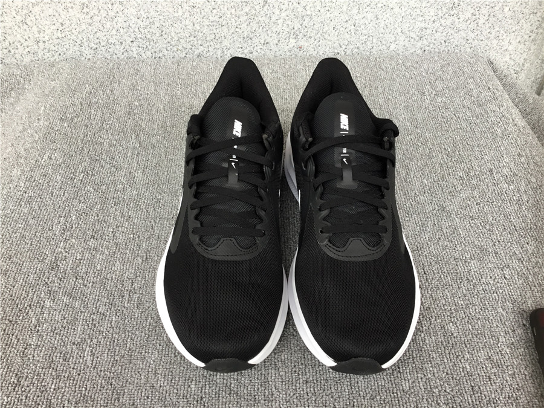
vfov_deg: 45.4
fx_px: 487
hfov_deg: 58.4
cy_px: 204
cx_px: 272
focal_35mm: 31
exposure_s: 1/50
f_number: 2.4
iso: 32
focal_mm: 3.3
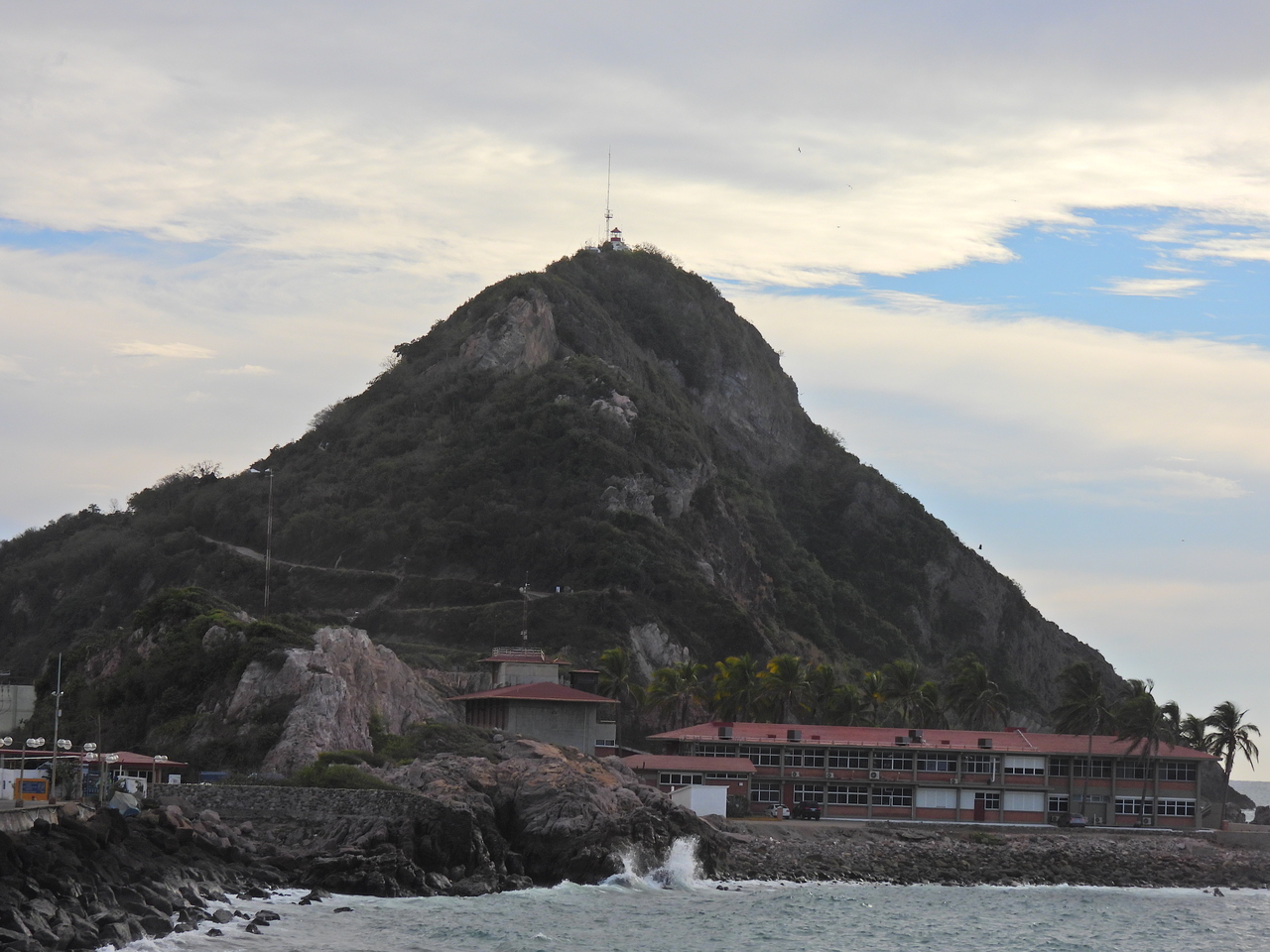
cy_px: 476
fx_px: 3485
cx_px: 635
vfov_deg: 15.6
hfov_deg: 20.7
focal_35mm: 95
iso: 100
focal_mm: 17
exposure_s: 1/160
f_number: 4
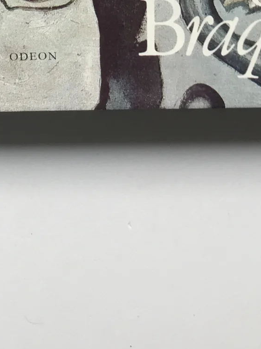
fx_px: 965
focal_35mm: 96
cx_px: 70
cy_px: -150
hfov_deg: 15.3
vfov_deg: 18.5
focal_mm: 3.99
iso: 25
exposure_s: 1/100
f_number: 1.8
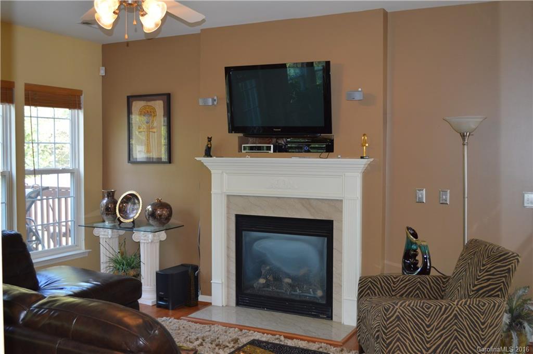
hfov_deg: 53.2
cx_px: 266
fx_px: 532
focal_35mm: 36
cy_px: 177
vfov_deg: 36.8
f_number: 4
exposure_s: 1/80
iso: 400
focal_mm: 24
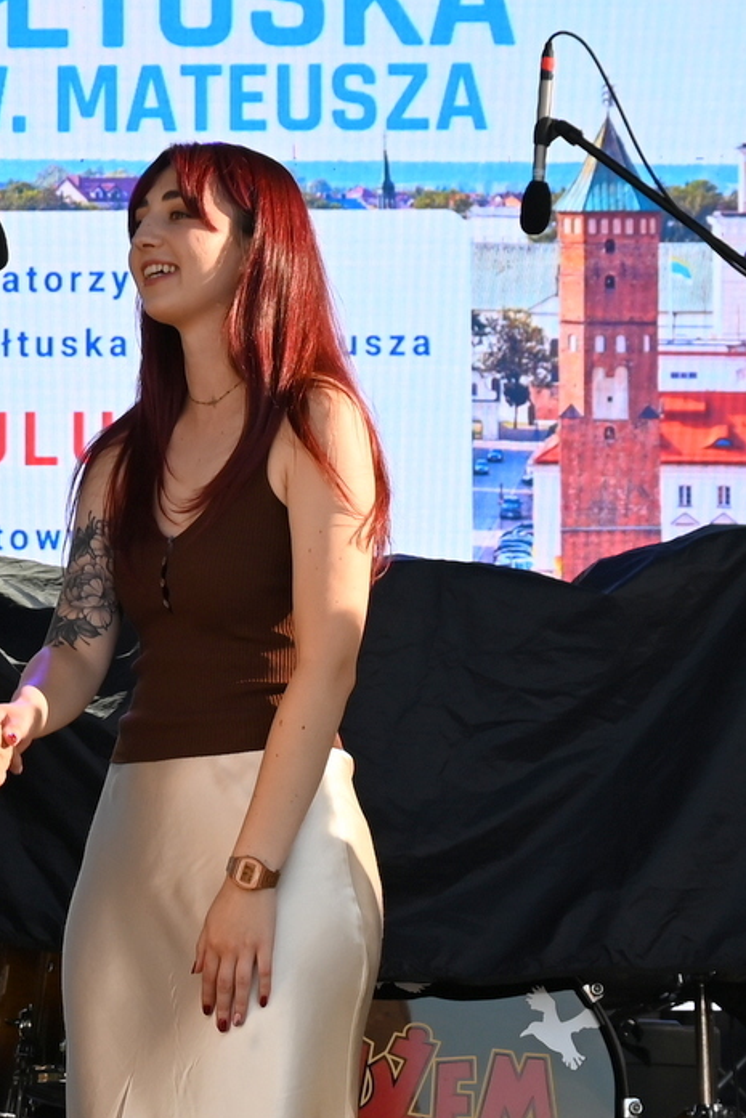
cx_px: -109
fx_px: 2889
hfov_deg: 14.3
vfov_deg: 21.7
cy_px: 837
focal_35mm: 93
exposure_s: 1/250
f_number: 5.6
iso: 200
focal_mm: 36
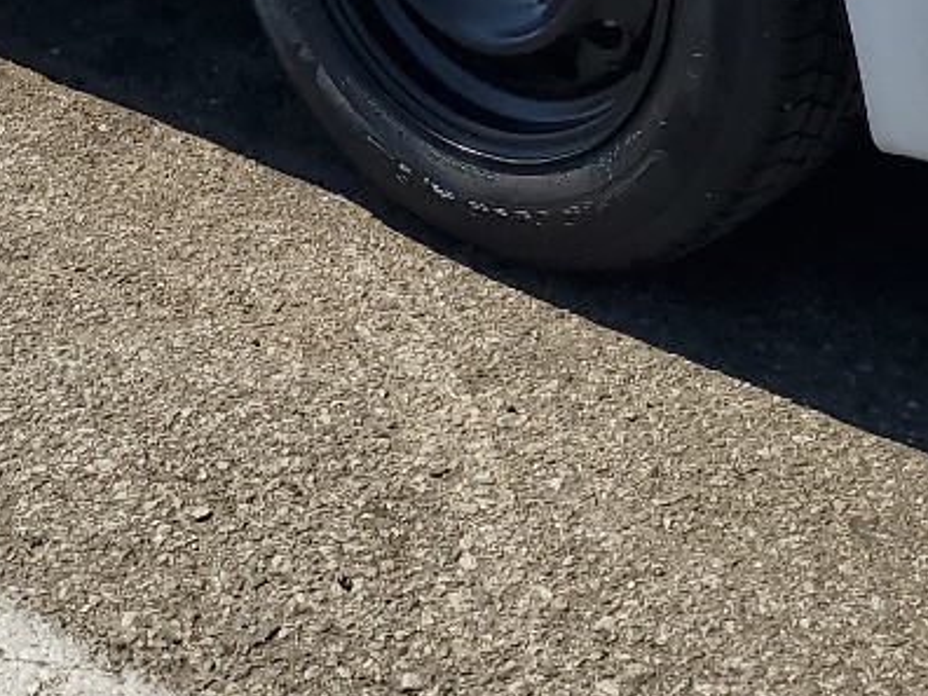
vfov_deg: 12.6
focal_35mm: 105
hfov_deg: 18.7
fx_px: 2815
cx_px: 574
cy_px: -619
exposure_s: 1/5000
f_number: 1.5
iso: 50
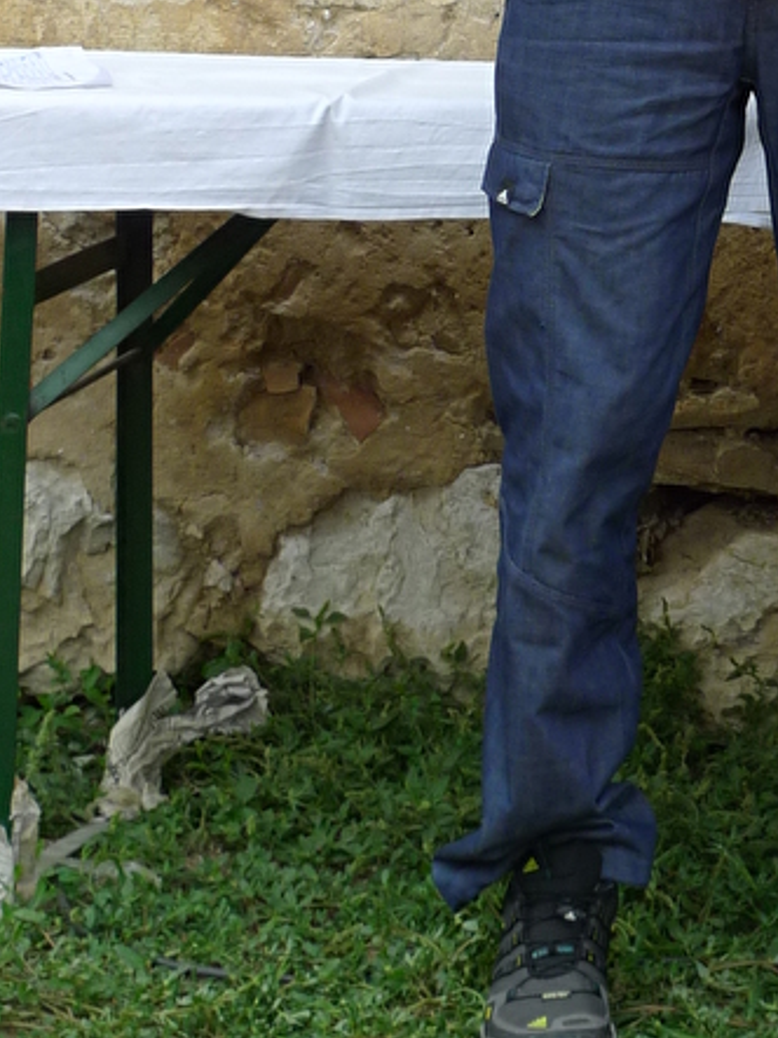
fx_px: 4227
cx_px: 1042
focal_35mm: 141
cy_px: -300
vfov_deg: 13.5
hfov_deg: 10.3
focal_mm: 10.2
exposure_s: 1/80
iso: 100
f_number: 4.5
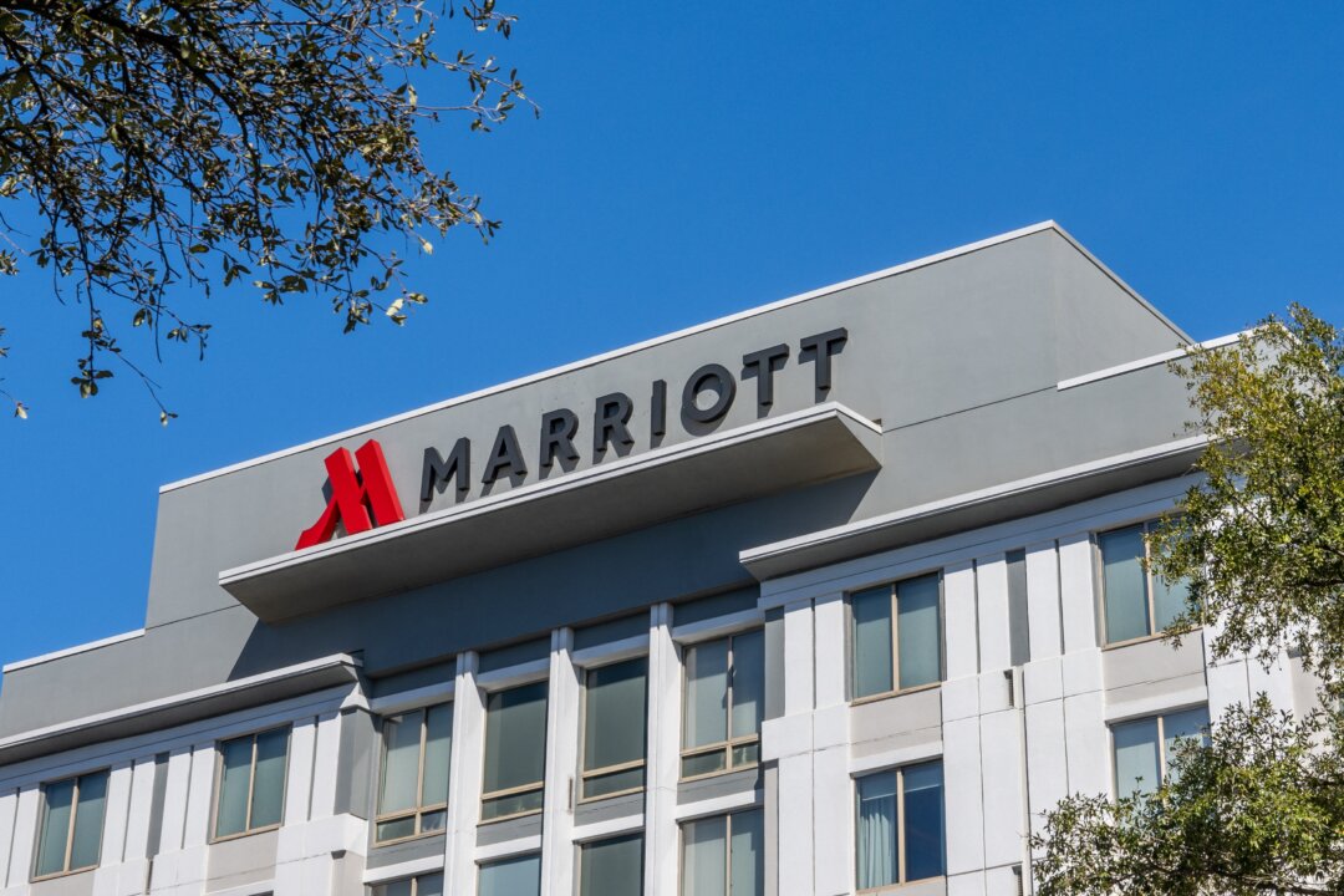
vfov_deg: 29.9
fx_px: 1680
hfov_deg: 43.6
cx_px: 672
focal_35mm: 45
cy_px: 448
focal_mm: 30.5
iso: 64
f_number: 10
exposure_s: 1/160
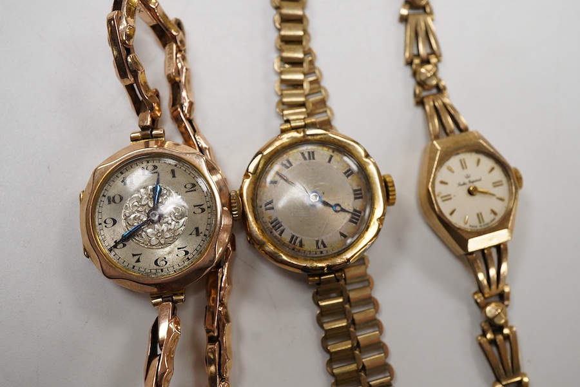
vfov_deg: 29.9
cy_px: 194
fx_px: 725
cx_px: 290
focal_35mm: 45
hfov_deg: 43.6
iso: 1250
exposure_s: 1/125
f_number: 11
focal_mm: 30
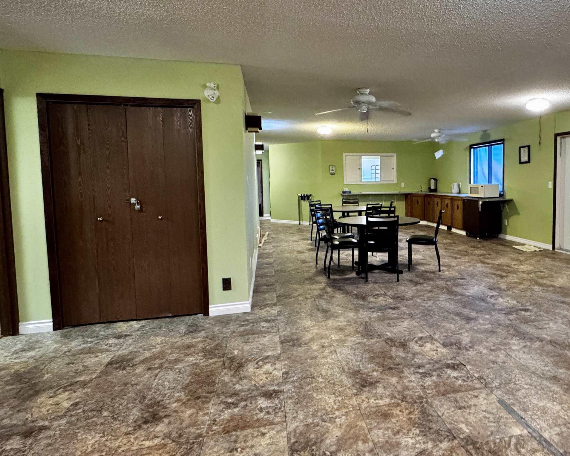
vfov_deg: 63.0
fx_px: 371
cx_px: 362
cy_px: 202
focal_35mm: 22
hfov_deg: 73.5
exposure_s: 1/60
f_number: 2.2
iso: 1250
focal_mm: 2.22
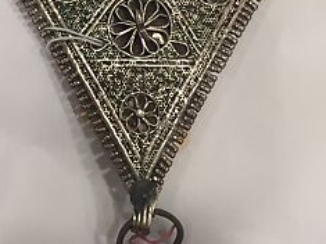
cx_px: -12
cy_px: -15
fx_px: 697
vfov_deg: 19.2
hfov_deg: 24.9
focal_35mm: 74
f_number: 2.2
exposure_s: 1/30
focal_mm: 4.15
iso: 32
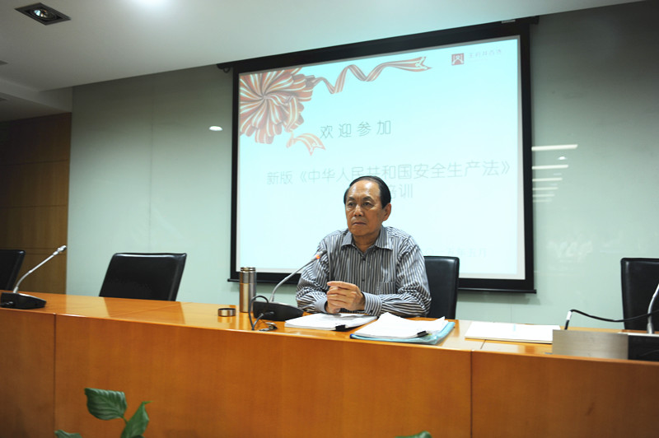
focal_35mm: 28
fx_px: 512
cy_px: 219
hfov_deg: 65.5
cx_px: 330
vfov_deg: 46.3
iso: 400
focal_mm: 28
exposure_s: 1/50
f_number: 2.8
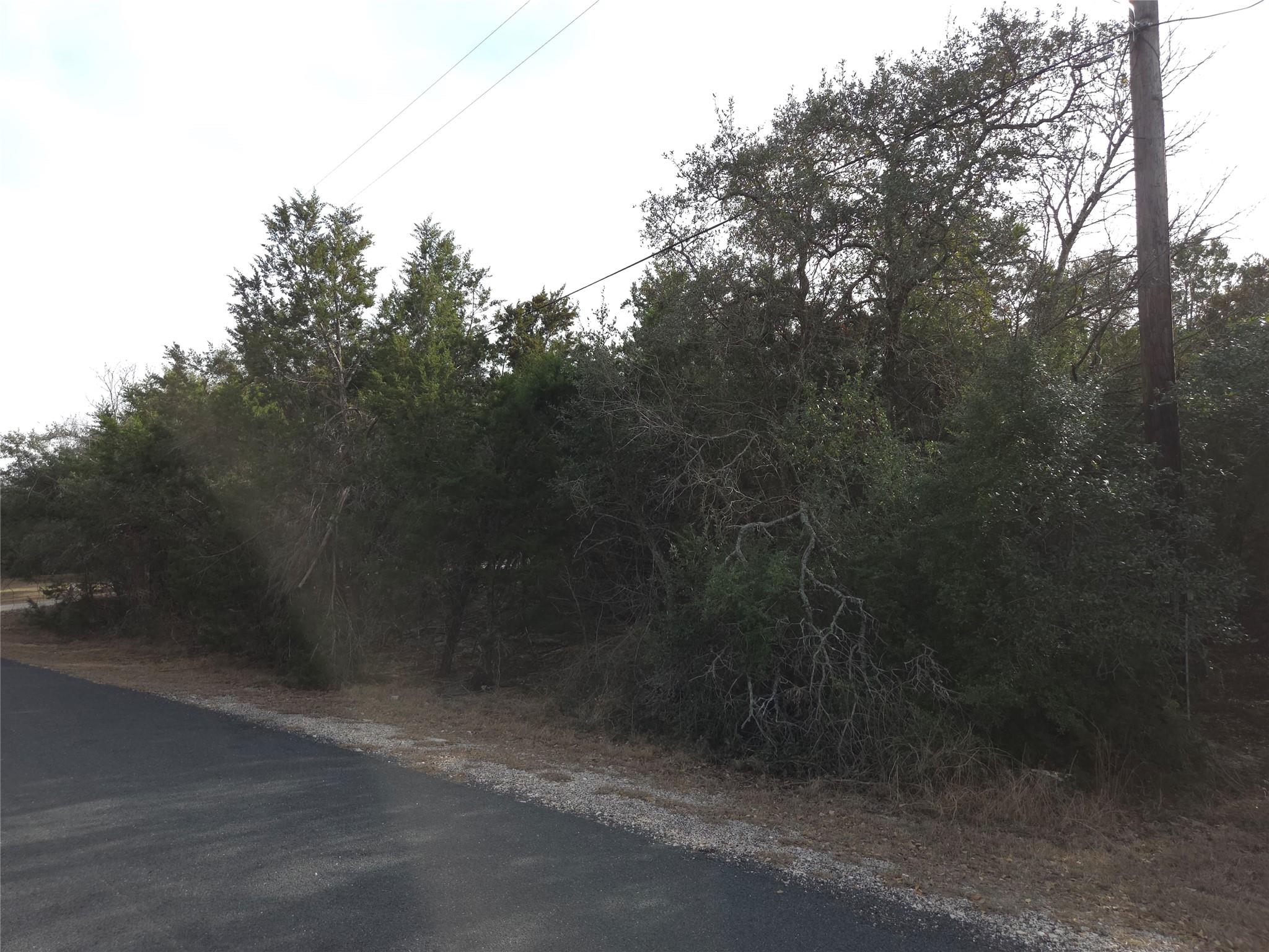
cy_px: 476
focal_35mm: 23
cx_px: 634
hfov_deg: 73.9
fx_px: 843
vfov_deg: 58.9
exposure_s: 1/760
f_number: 1.8
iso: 50
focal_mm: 5.4
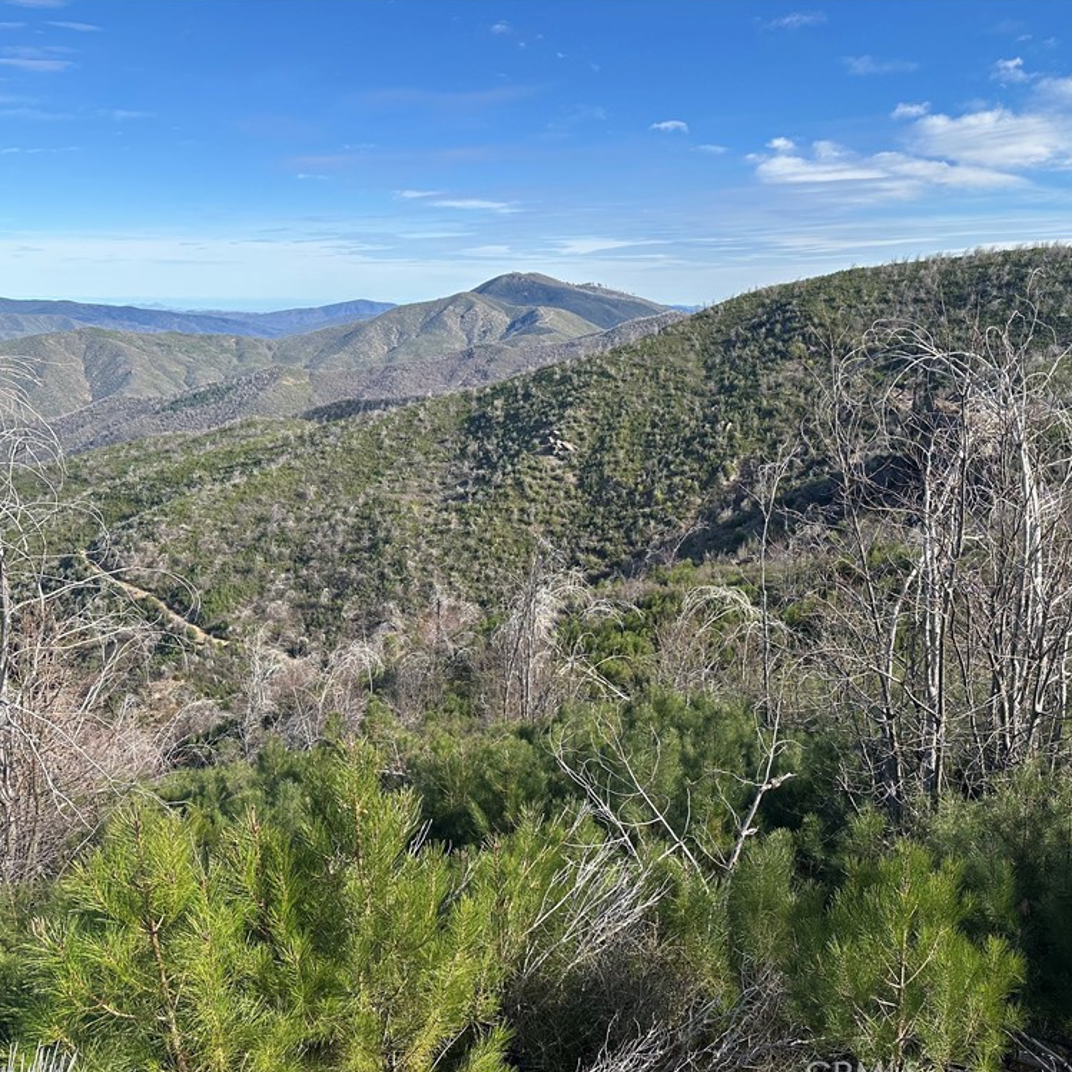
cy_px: 545
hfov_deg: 54.6
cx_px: 708
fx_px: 1016
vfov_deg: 55.6
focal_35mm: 29
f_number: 1.78
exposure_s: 1/2591
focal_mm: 6.86
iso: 80
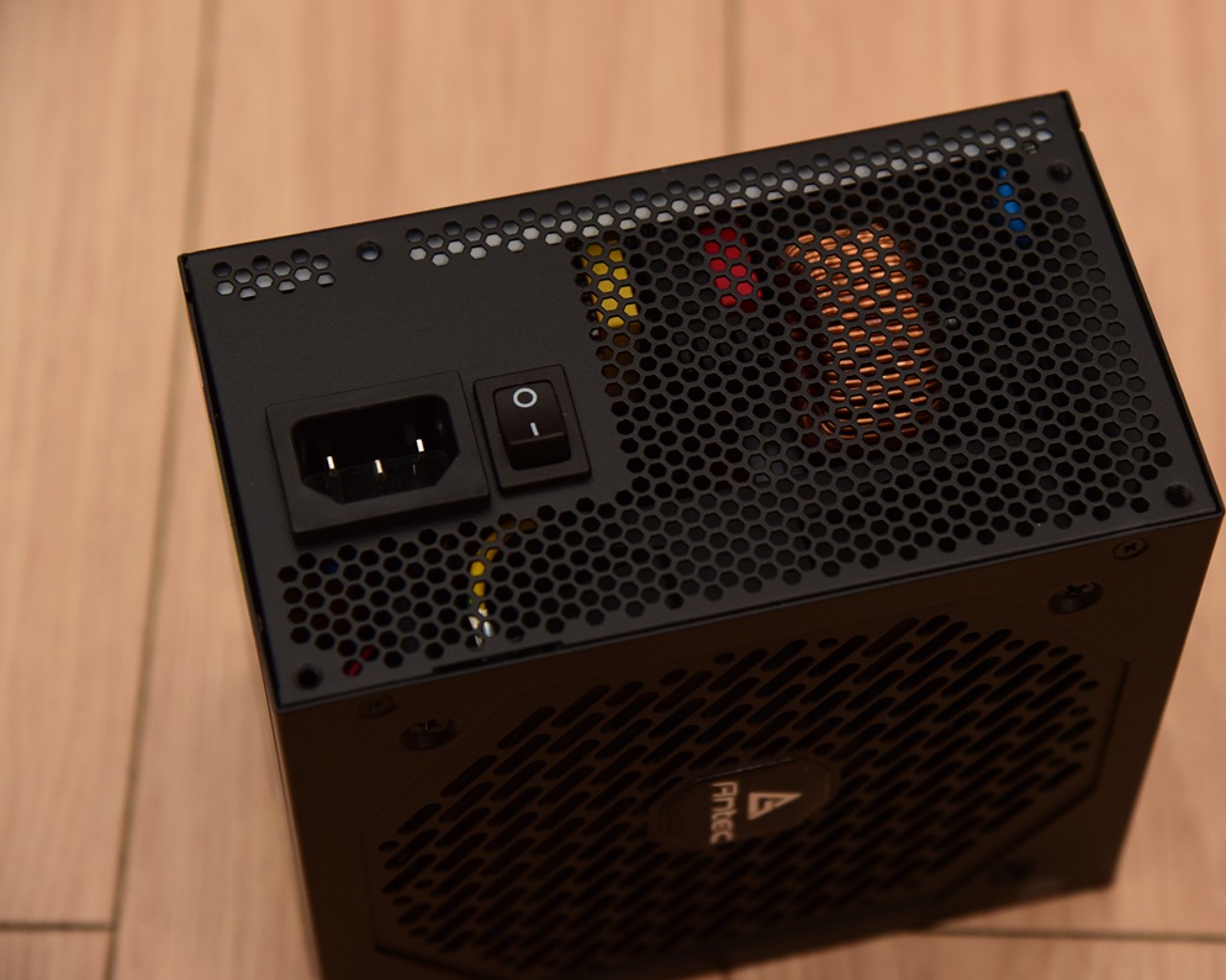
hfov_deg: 17.3
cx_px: 720
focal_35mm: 111
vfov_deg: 13.9
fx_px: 4027
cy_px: 492
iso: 1600
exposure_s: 1/60
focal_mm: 98
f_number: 5.6
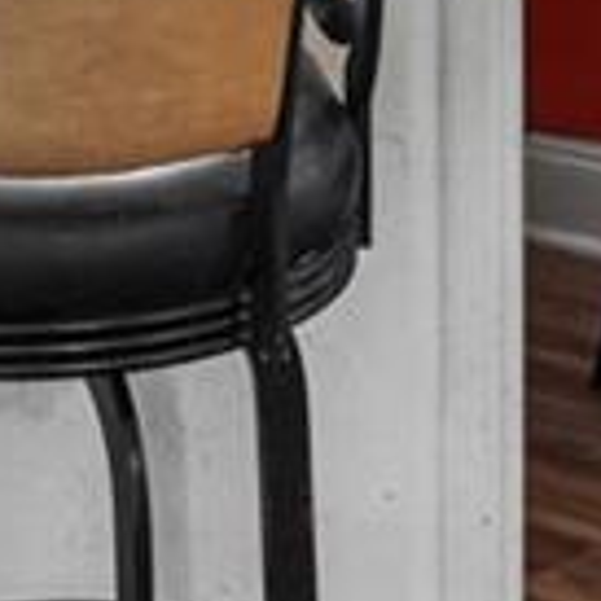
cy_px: -676
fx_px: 3123
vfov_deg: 10.0
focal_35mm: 159
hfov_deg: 11.0
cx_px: 364
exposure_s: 1.3
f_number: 8
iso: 250
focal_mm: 16
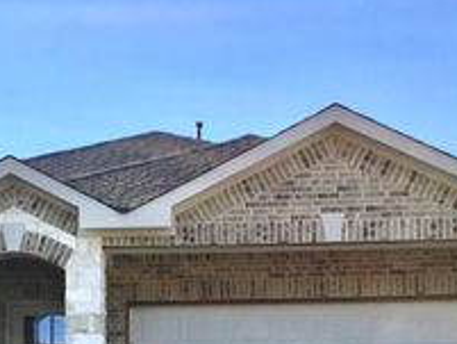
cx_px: 146
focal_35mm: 77
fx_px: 1017
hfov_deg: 25.2
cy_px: 402
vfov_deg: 18.3
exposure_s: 1/981
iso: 25
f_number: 2.4
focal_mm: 3.3
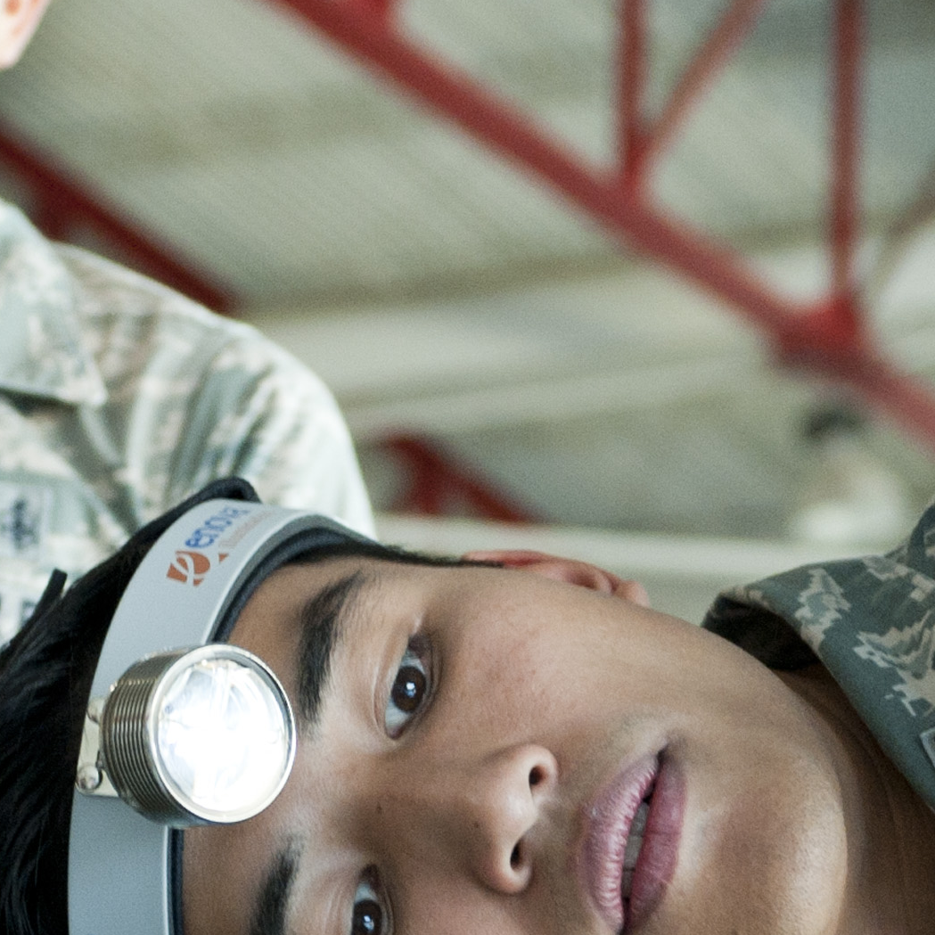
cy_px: 767
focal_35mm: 155
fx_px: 4737
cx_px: 757
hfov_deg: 11.2
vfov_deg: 11.2
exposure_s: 1/200
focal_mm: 45
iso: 1000
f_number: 4.5
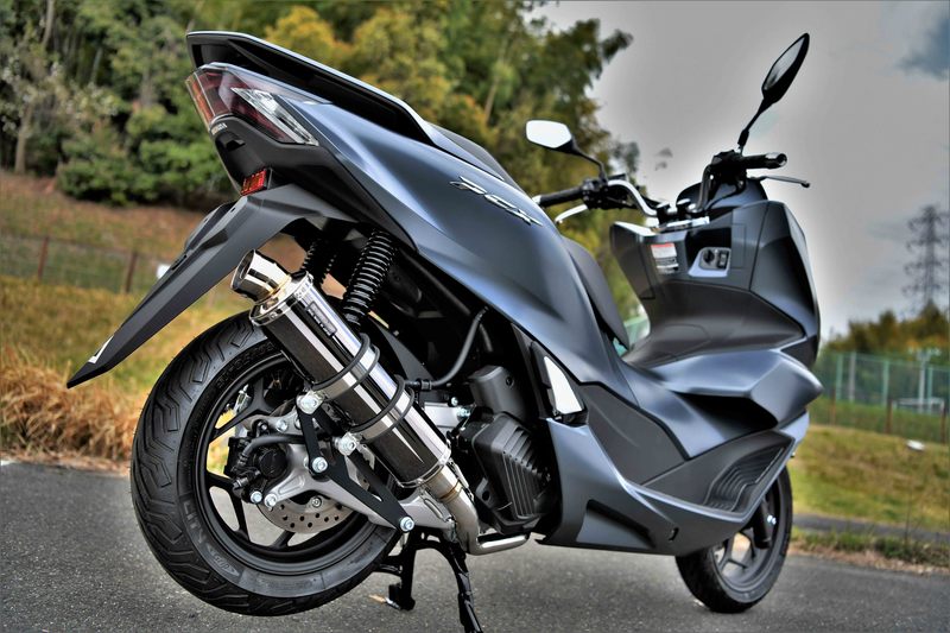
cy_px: 316
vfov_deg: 42.3
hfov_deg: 60.3
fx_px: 818
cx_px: 475
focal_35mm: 31
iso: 500
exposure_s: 1/2000
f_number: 2.8
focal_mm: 31
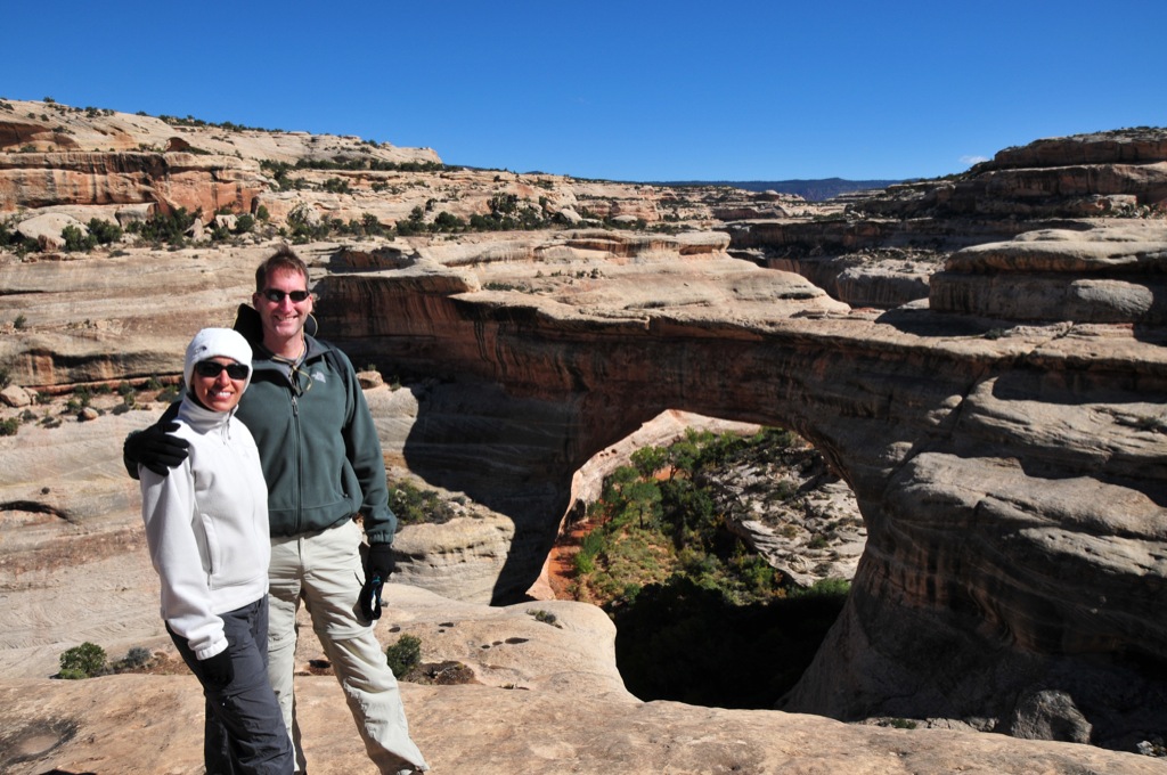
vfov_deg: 47.8
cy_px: 388
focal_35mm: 27
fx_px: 874
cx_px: 584
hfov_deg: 67.4
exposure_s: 1/400
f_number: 10
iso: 200
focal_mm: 18
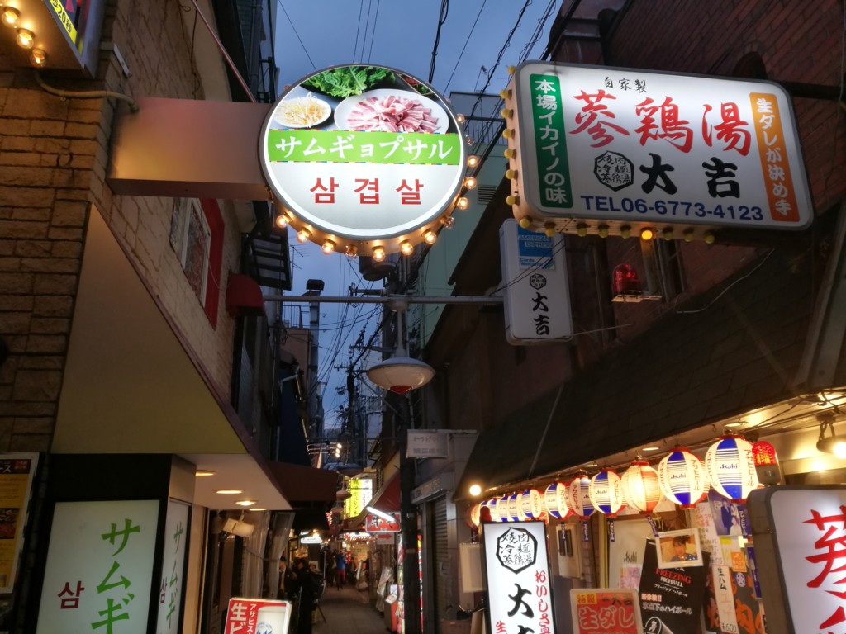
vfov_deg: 51.4
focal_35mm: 27
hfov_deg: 65.3
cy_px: 317
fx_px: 660
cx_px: 423
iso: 160
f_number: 2.2
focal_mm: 4.5
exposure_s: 1/60
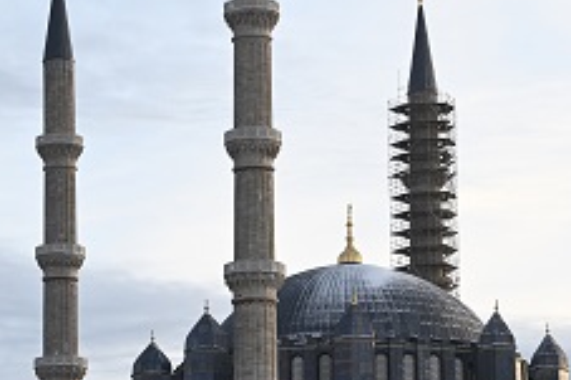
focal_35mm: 206
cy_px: 478
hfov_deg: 10.0
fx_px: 3265
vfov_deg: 6.6
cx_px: 247
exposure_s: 1/2000
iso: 640
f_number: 4.5
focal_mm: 78
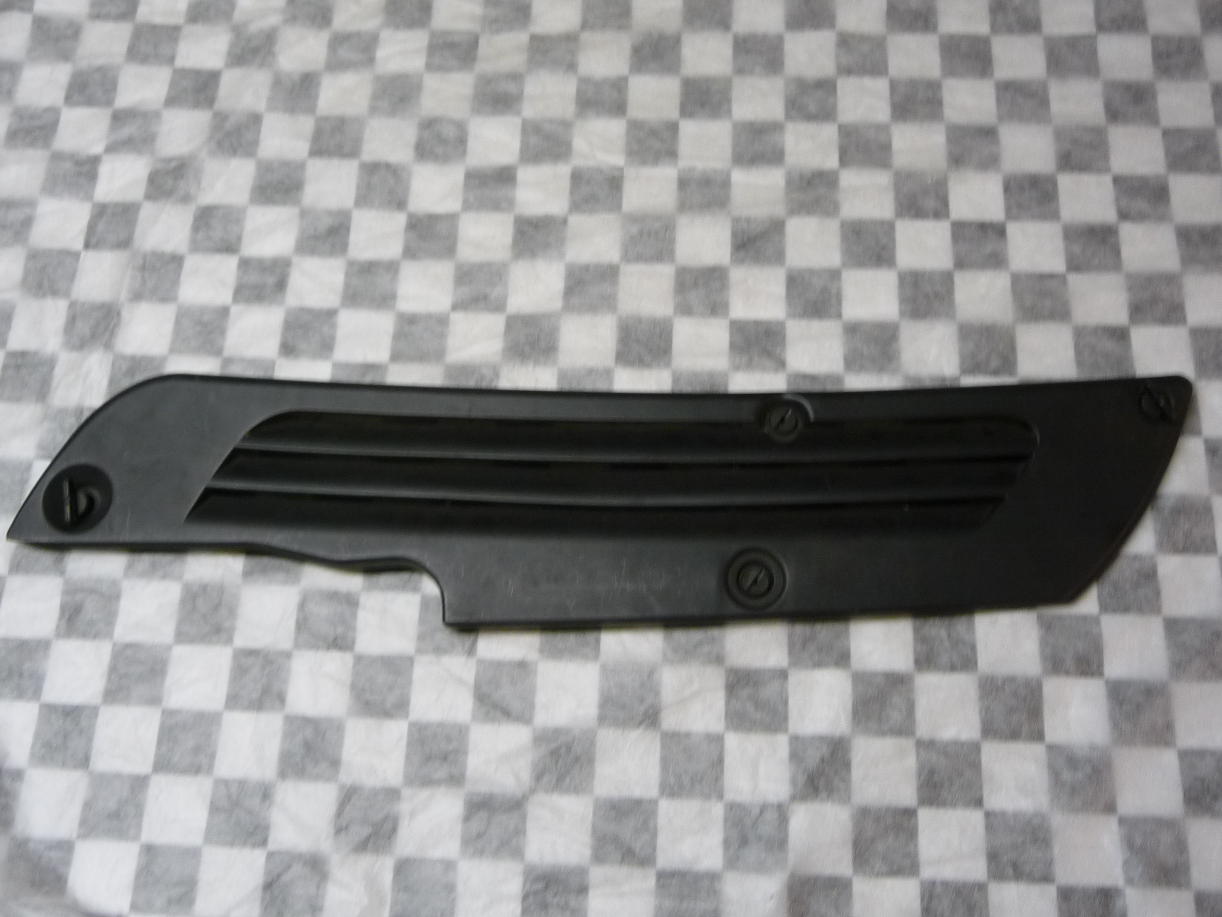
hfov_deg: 55.4
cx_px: 611
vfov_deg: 42.9
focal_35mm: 33
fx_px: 1165
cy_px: 458
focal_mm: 4.7
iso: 160
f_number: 3.3
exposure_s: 1/30
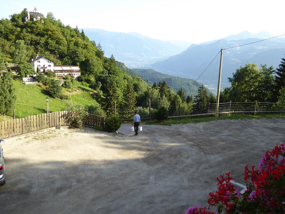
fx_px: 263
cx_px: 142
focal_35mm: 32
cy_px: 107
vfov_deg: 44.2
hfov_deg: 56.8
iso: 100
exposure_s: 1/250
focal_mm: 5.4
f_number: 3.5
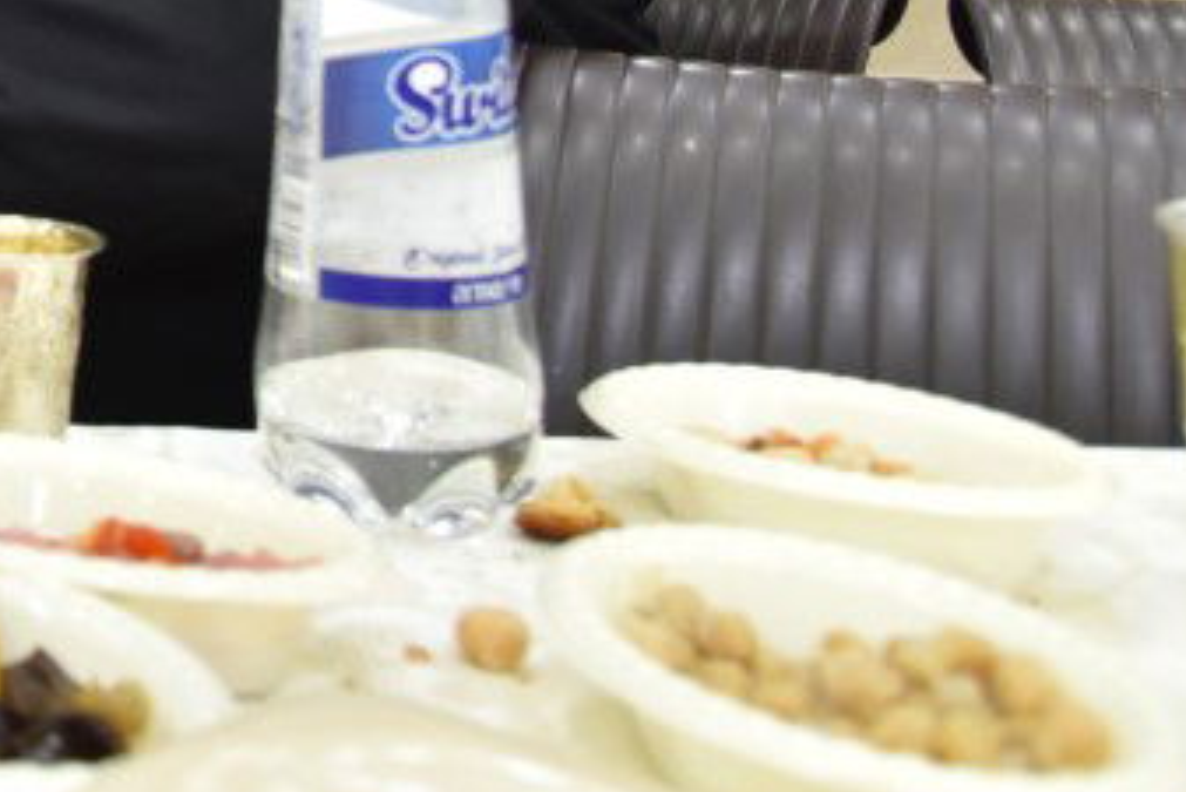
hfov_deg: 24.6
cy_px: -297
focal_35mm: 73
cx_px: -296
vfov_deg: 17.3
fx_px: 2406
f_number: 4
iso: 1250
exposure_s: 1/160
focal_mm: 24
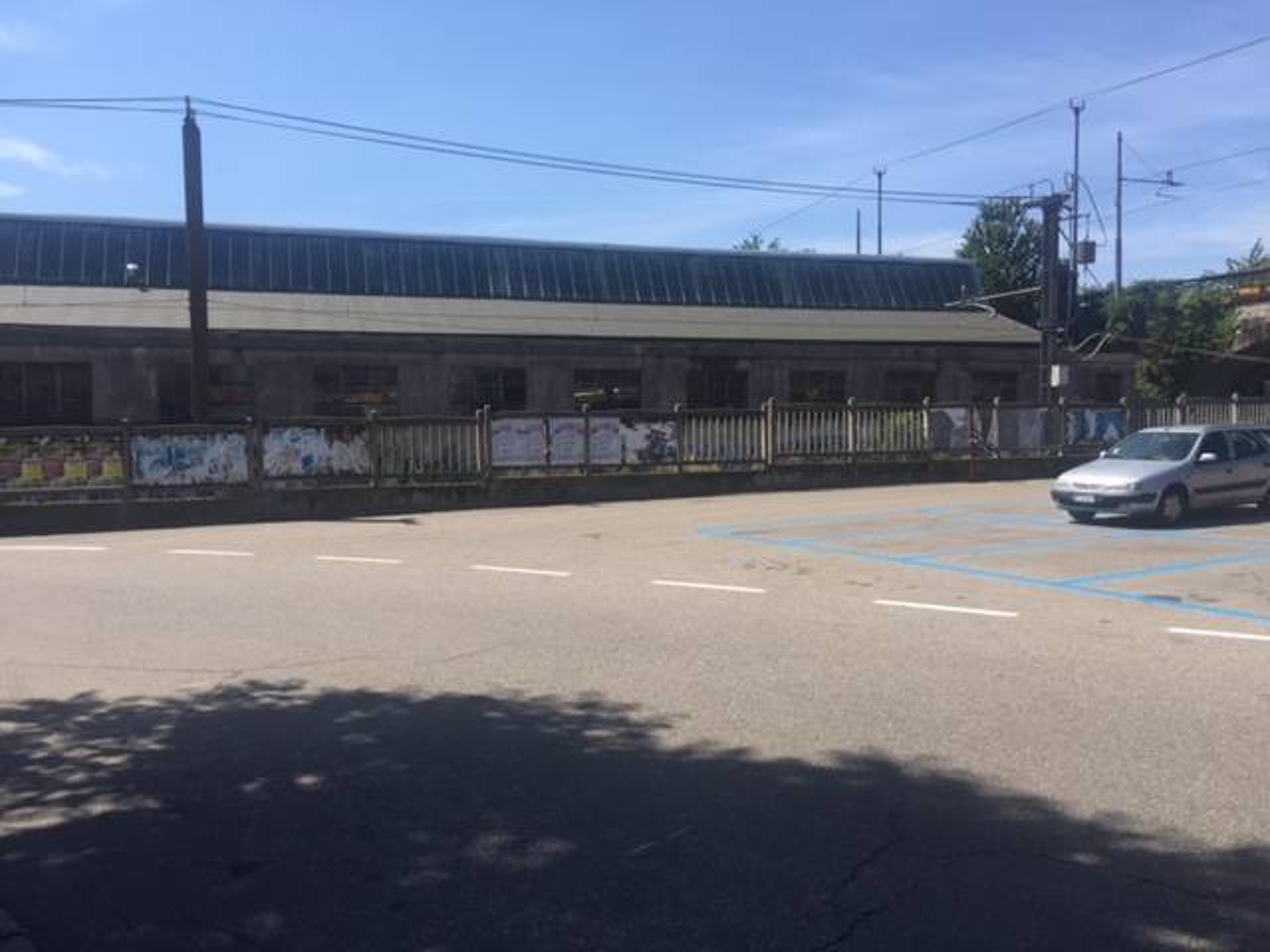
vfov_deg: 48.2
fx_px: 1064
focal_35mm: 29
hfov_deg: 61.7
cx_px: 635
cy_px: 476
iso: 32
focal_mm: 4.15
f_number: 2.2
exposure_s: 1/1883
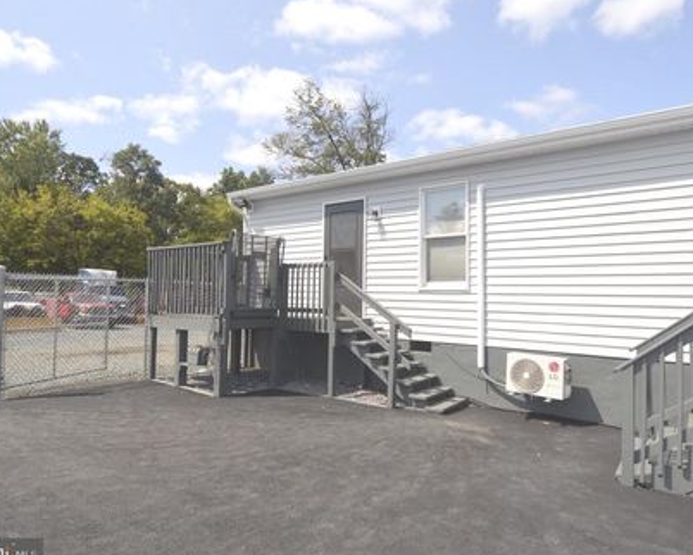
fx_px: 431
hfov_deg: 77.4
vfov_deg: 65.6
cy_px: 282
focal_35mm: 21
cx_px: 381
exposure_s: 1/200
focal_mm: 12
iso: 100
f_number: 9
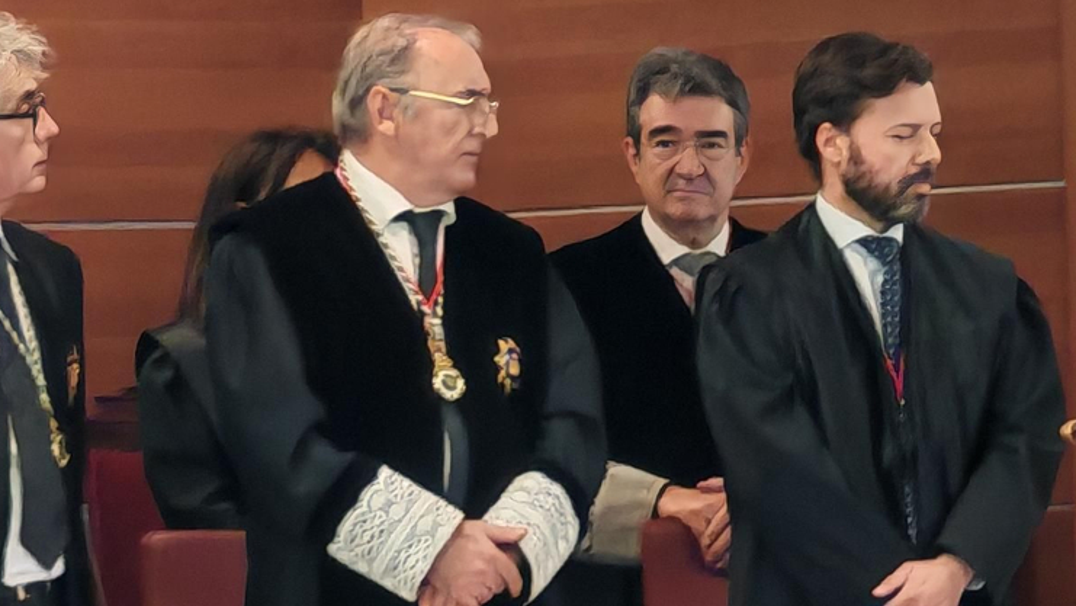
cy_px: 439
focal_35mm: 374
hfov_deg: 5.8
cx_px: 908
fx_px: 10672
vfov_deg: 3.2
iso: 250
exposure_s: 1/50
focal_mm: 8.67
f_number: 2.4
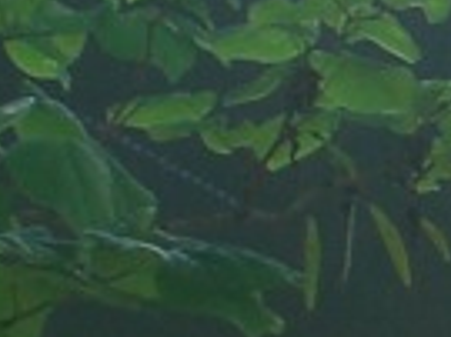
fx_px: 3658
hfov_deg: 6.7
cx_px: 1112
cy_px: 210
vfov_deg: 5.3
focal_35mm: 281
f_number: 3.1
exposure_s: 1/125
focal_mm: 6.3
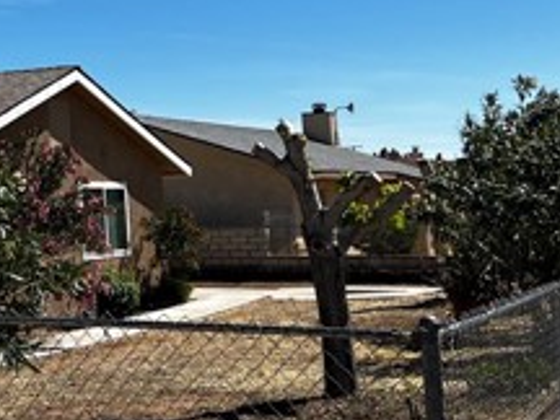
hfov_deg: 23.1
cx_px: -124
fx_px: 1246
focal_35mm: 77
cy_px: 52
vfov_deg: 18.8
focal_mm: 5.7
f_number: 1.5
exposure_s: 1/5587
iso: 50
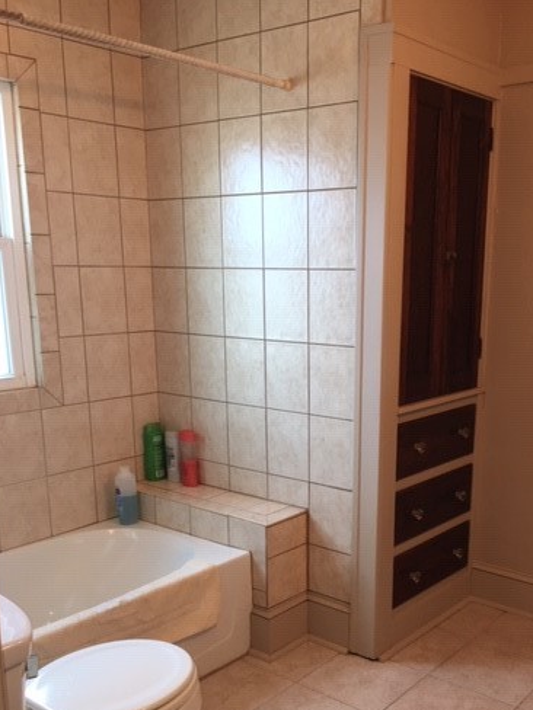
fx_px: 780
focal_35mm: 38
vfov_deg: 48.3
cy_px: 464
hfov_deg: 37.5
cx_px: 335
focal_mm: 4.15
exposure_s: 1/30
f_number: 2.2
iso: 40
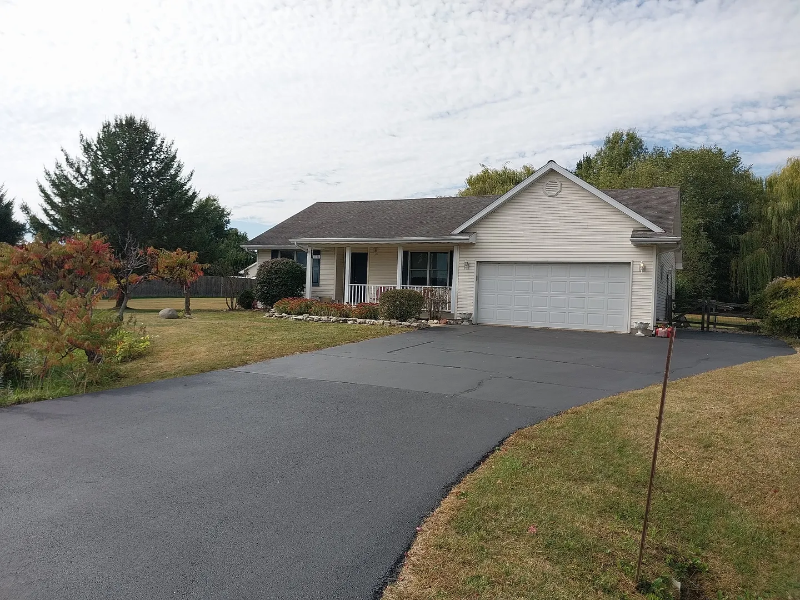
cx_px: 400
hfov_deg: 67.3
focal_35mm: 26
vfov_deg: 53.1
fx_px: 601
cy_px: 300
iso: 20
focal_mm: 4
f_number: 1.8
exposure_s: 1/851
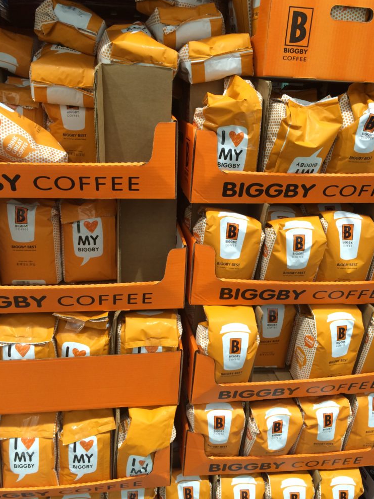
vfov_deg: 60.0
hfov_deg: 46.8
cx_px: 190
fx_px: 432
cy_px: 244
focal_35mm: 30
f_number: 2.2
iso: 100
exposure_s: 1/33
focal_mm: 4.15
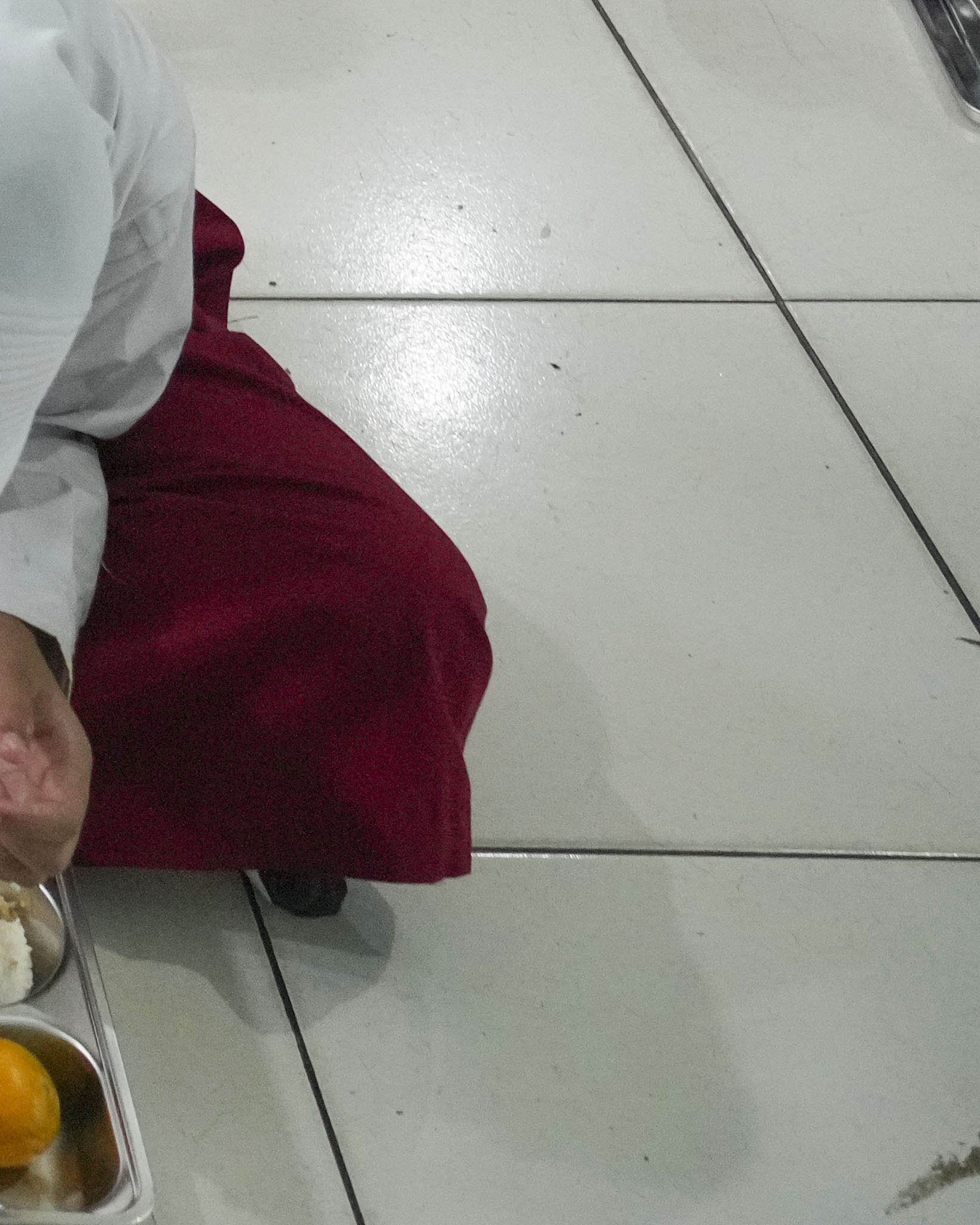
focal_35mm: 95
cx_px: -1158
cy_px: -383
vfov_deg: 18.7
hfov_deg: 13.2
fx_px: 3443
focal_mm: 24
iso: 3200
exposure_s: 1/160
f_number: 4
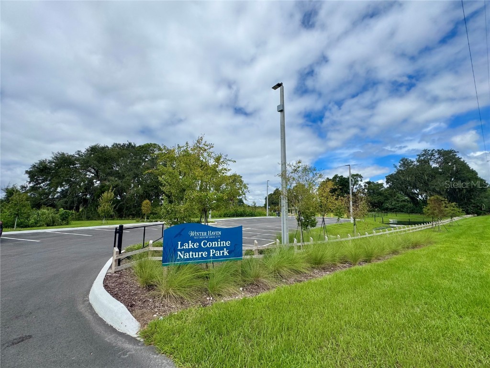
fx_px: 198
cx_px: 245
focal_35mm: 14
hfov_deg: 102.1
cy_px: 184
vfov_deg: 85.7
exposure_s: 1/2674
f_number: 2.2
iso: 40
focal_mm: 2.22
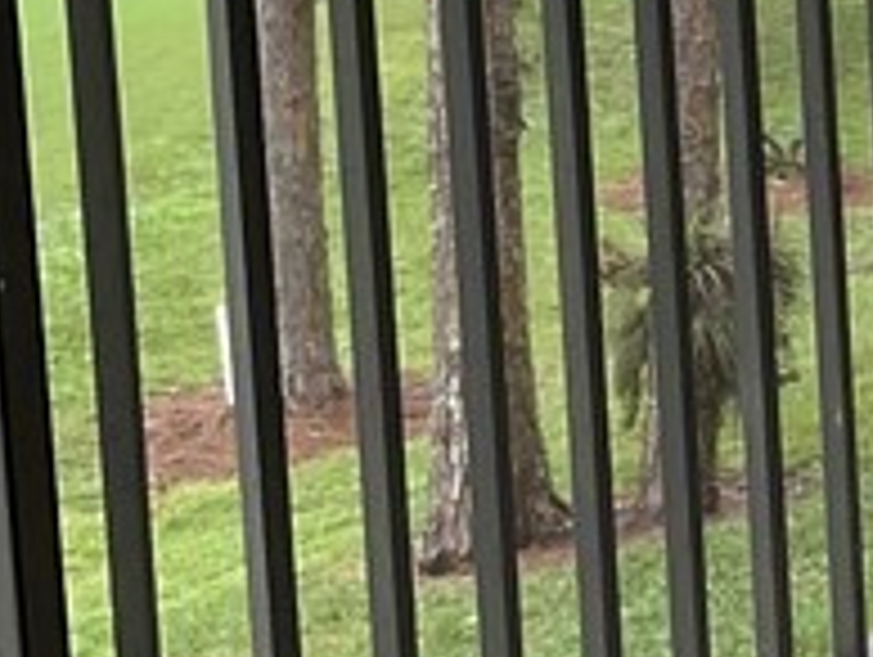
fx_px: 3863
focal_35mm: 153
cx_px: 1494
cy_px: -212
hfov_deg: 12.0
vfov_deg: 9.5
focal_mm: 3
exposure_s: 1/126
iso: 16
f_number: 1.8
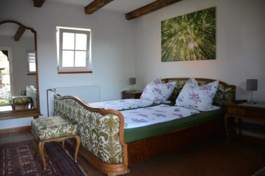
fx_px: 199
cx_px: 132
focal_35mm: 27
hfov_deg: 67.4
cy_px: 88
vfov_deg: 47.9
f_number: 4
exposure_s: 1/60
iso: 800
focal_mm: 18
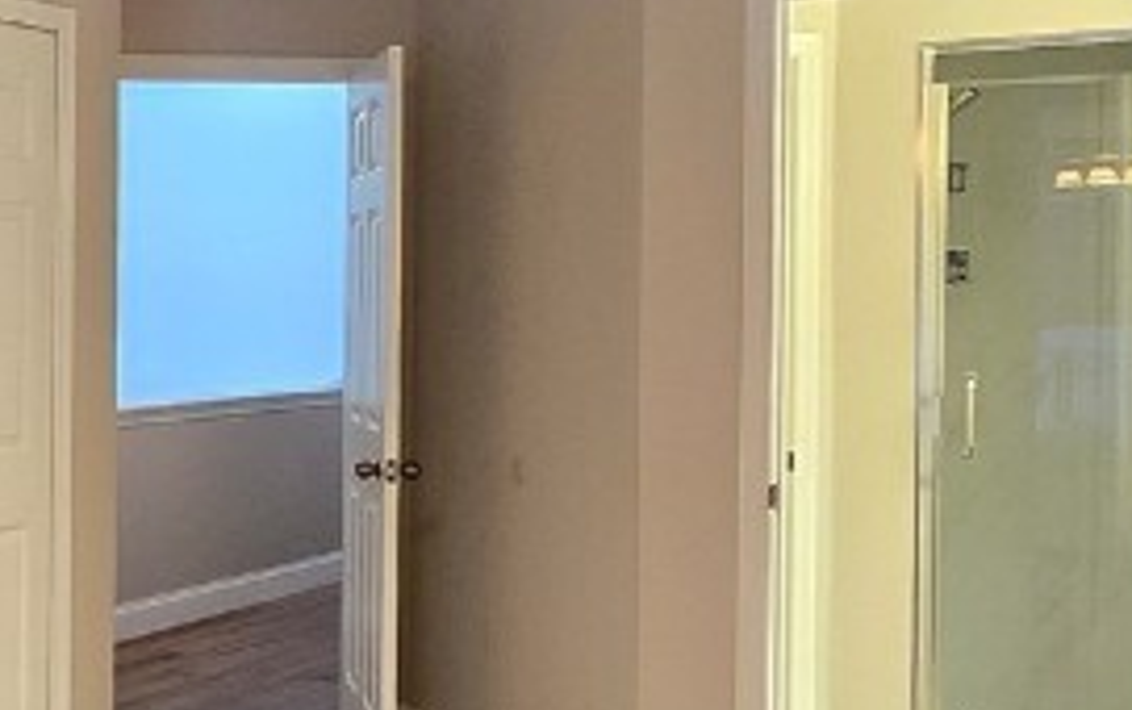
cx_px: -284
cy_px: 263
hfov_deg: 31.4
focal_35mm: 52
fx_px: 1606
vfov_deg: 24.9
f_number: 2.2
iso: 640
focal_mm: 2.2
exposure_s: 1/60
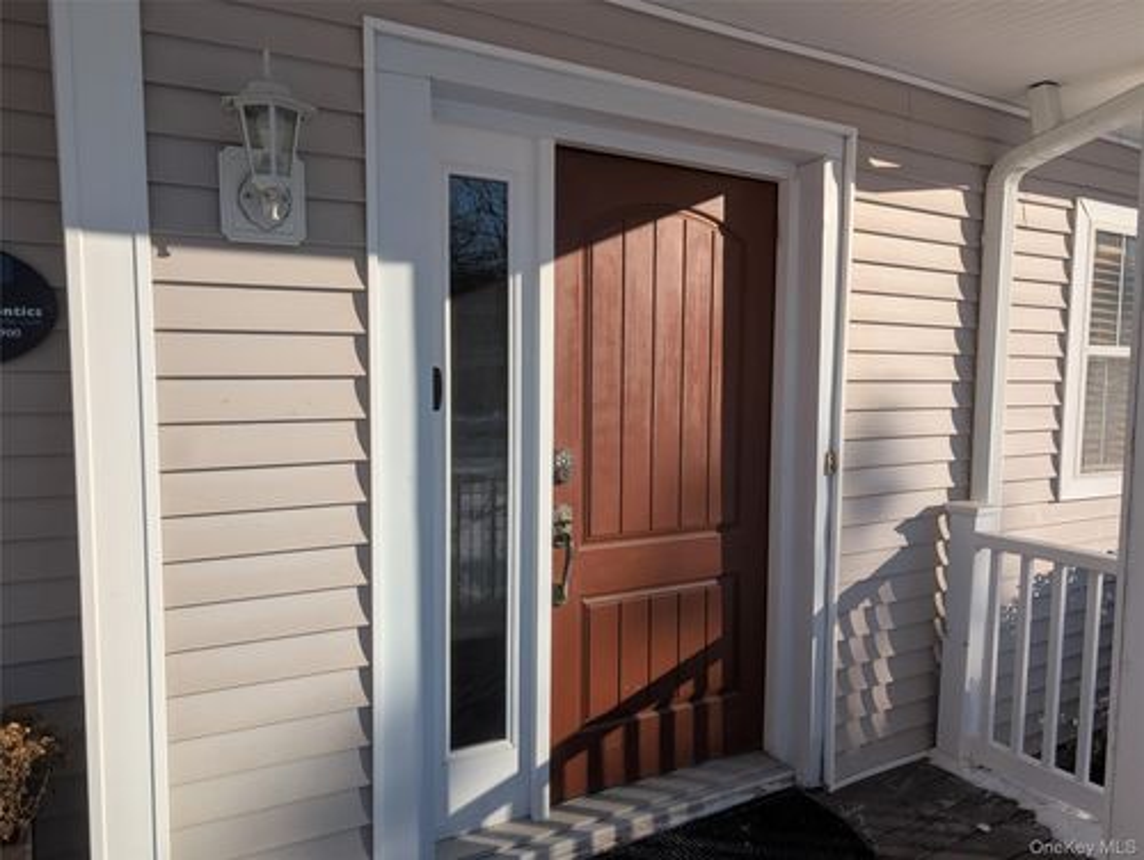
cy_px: 430
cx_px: 572
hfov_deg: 71.5
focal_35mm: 24
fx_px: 794
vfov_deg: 56.9
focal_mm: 6.9
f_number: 1.68
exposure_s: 1/1323
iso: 19
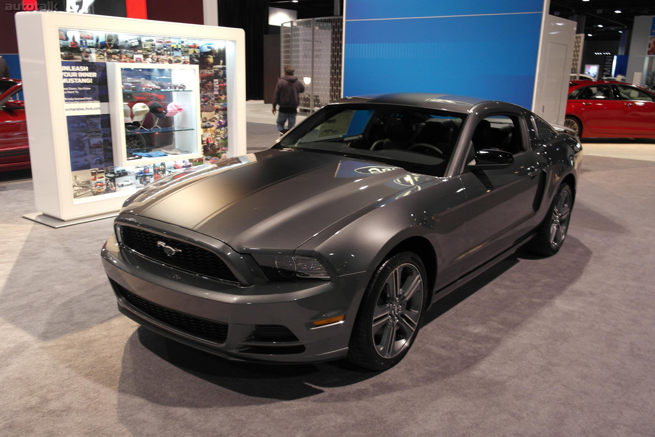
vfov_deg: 43.6
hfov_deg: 61.9
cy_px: 218
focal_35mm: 30
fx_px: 546
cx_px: 328
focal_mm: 20
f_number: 3.5
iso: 400
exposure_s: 1/50
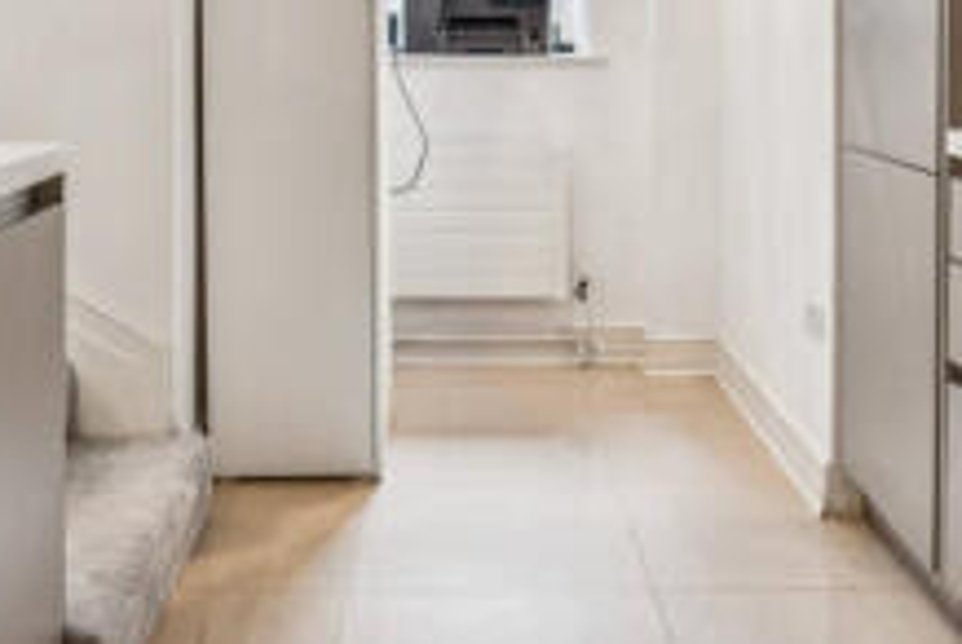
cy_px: -24
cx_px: 466
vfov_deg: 26.4
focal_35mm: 48
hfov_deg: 41.1
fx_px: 1284
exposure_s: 1/2
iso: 400
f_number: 11
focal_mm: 16
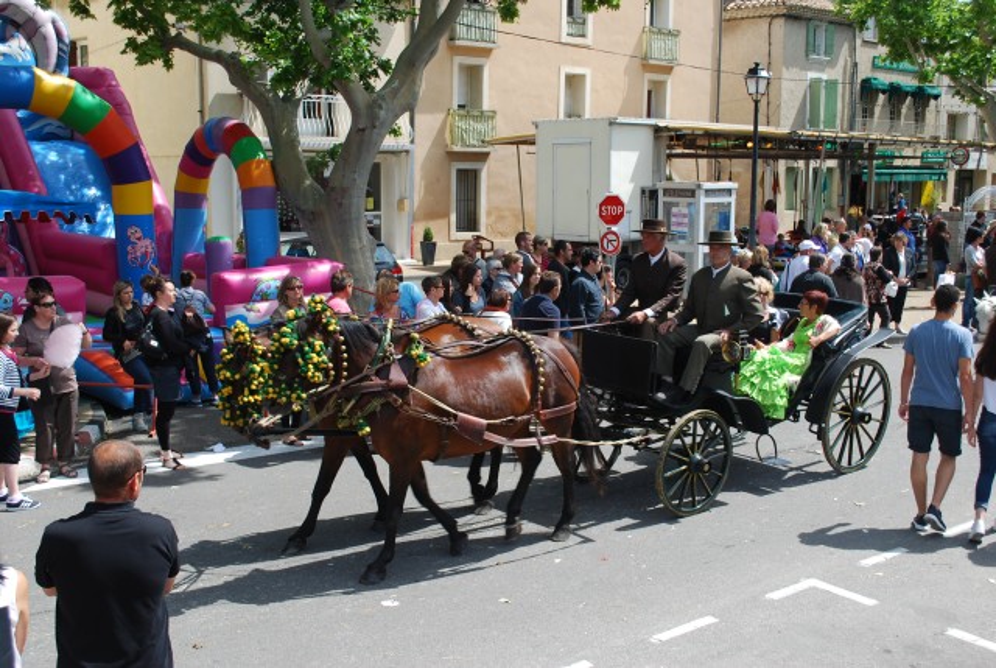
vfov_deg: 34.3
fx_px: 1081
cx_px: 498
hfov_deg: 49.5
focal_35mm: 39
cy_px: 334
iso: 100
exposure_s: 1/160
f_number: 6.3
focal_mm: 26
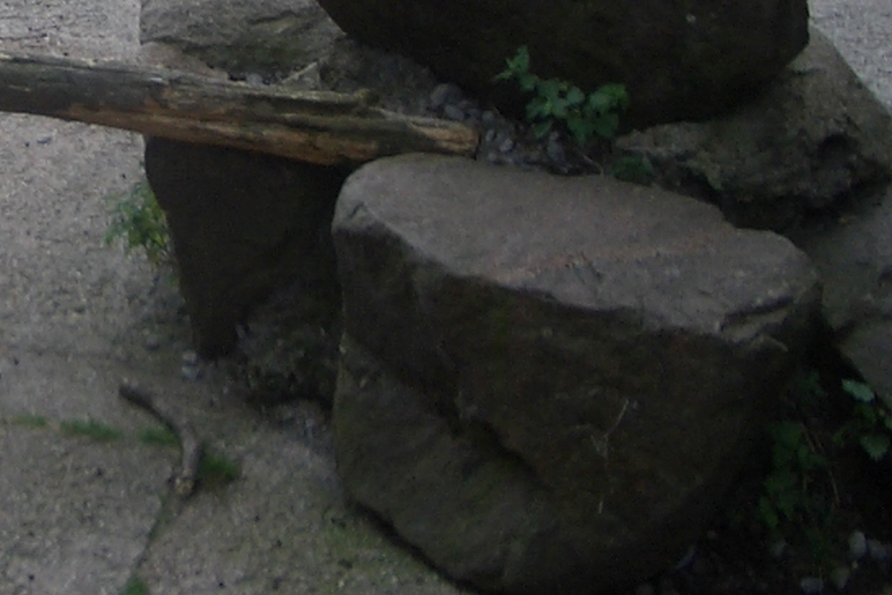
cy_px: -138
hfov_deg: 18.4
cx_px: -133
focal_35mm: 106
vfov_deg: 12.6
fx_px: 2626
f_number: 2.6
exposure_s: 1/500
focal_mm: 5.8
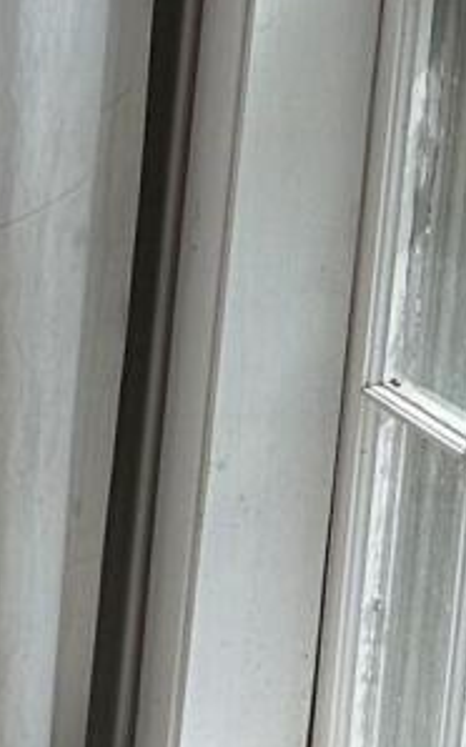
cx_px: -967
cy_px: 795
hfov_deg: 6.9
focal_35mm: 171
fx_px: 3478
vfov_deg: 12.1
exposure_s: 1/918
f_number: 1.78
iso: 80
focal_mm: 6.86
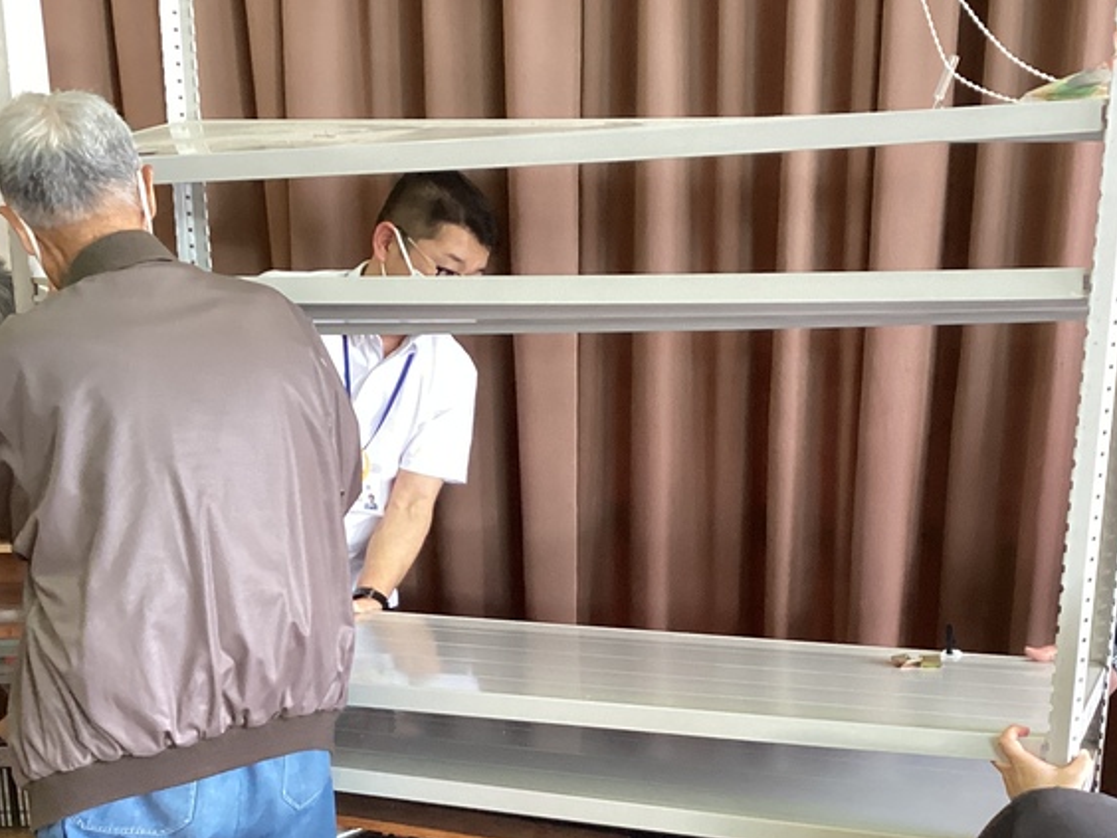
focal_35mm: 55
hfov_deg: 34.9
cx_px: 638
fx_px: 1775
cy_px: 741
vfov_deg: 25.8
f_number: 2.4
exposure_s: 1/60
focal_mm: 3.3
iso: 200
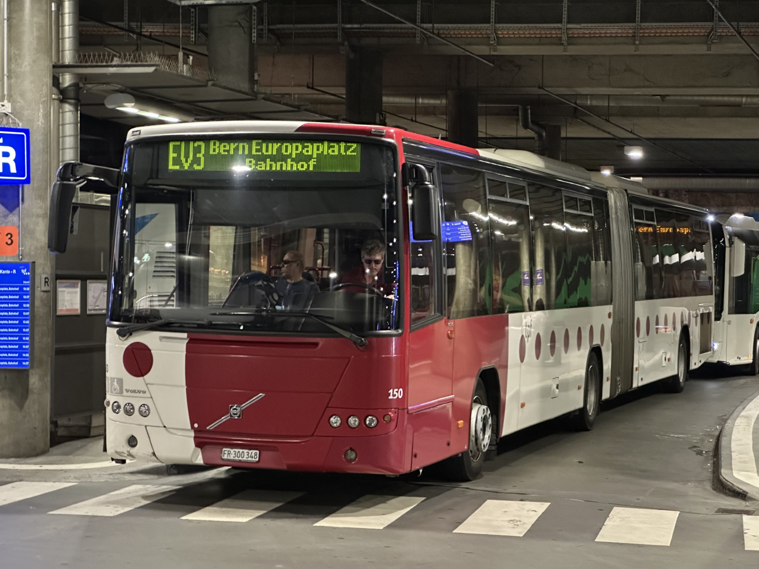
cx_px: 380
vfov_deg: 19.1
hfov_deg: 25.3
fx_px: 1688
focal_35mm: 77
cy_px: 284
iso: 1250
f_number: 2.8
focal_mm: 9
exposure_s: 1/34
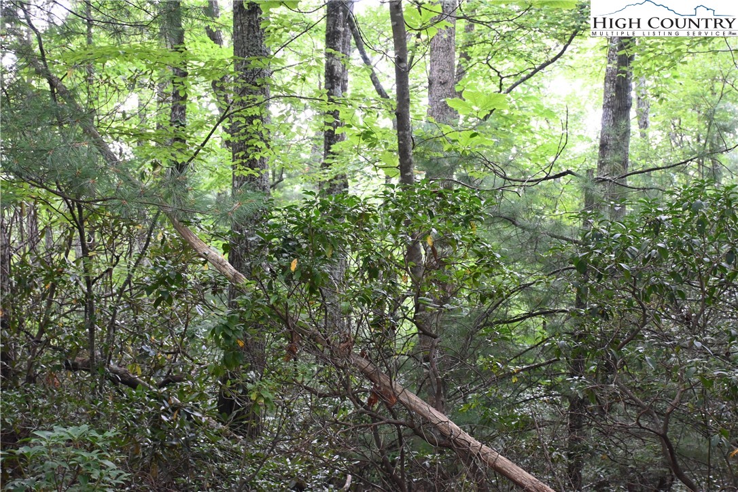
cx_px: 369
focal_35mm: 52
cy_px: 246
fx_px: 1076
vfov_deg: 25.8
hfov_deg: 37.9
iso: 3200
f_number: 5.3
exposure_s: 1/60
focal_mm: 35
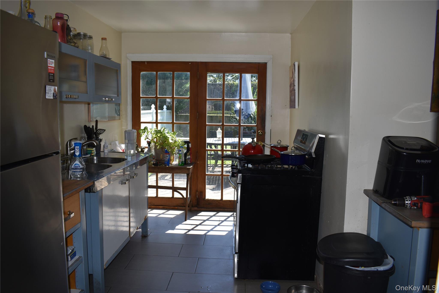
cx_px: 220
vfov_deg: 47.9
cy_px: 146
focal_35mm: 27
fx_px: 329
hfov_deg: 67.4
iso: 110
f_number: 5
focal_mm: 18
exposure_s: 1/200
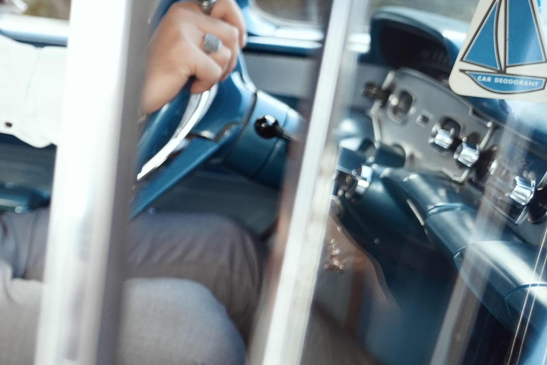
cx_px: -274
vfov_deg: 17.1
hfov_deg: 21.7
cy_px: -2
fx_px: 1185
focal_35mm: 78
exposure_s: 1/160
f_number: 2.8
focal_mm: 24
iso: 640
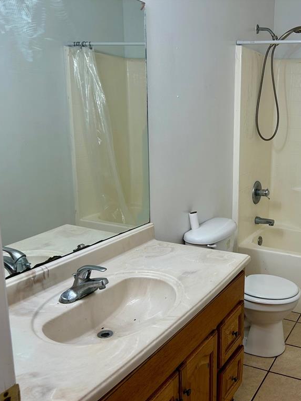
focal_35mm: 35
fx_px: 406
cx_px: 257
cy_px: 201
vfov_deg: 52.6
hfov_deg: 38.6
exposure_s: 1/120
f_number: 1.5
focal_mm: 5.7
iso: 50
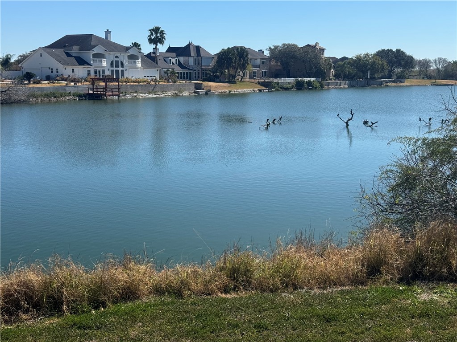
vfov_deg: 30.3
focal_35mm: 48
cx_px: 228
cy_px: 171
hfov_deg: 39.7
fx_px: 634
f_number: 1.78
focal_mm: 6.76
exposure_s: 1/5376
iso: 64
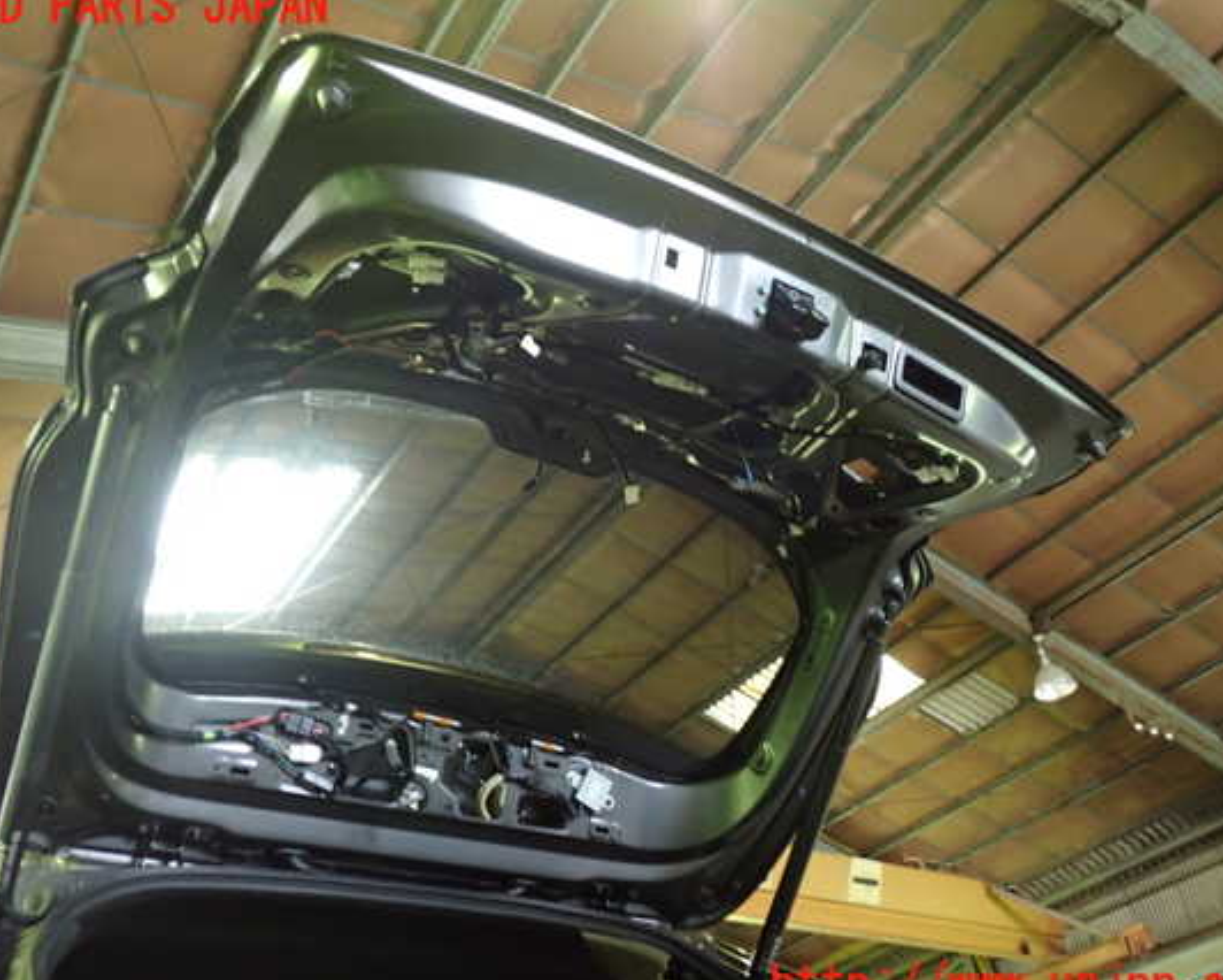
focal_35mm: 33
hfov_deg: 54.2
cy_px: 497
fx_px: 1195
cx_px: 600
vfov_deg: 44.6
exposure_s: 1/25
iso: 800
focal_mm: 5.4
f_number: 2.3
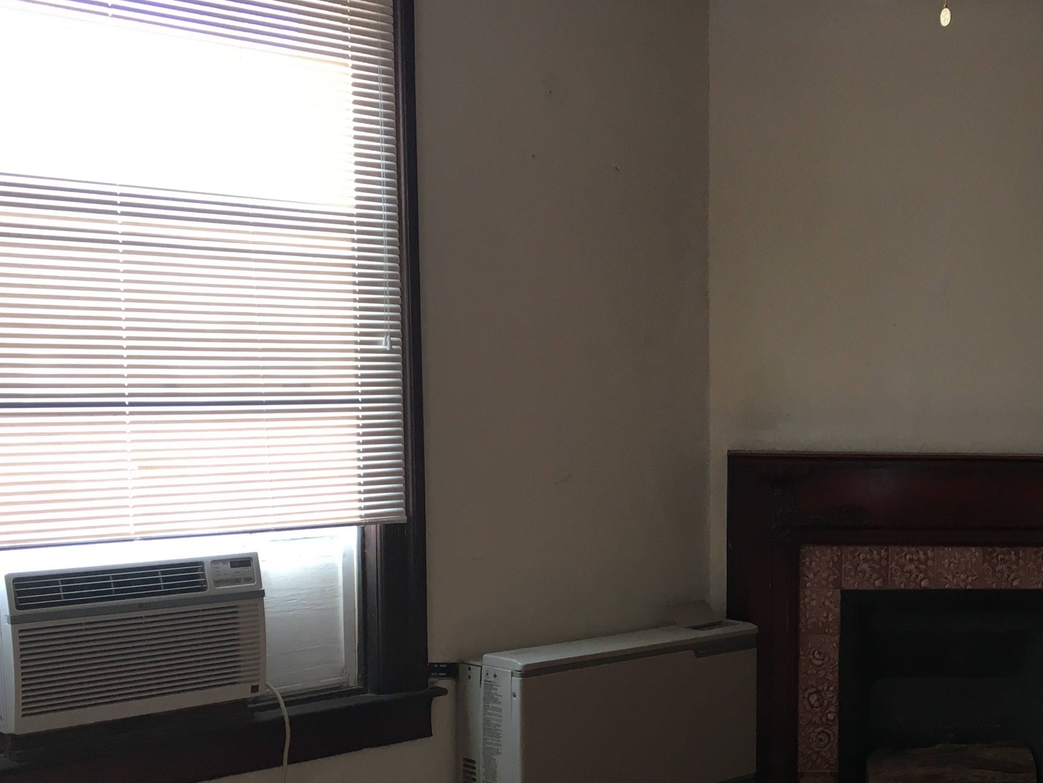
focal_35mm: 51
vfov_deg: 28.3
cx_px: 879
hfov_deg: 35.9
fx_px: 1537
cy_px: 555
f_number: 2.2
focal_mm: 4.15
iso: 25
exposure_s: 1/30
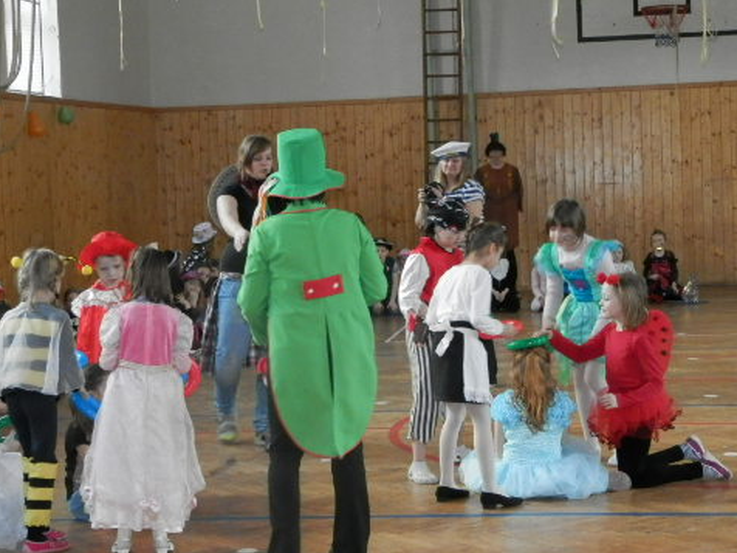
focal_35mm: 74
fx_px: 1576
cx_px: 341
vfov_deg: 19.9
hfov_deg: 26.3
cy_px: 283
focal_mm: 9.9
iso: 500
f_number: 3.8
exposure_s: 1/40
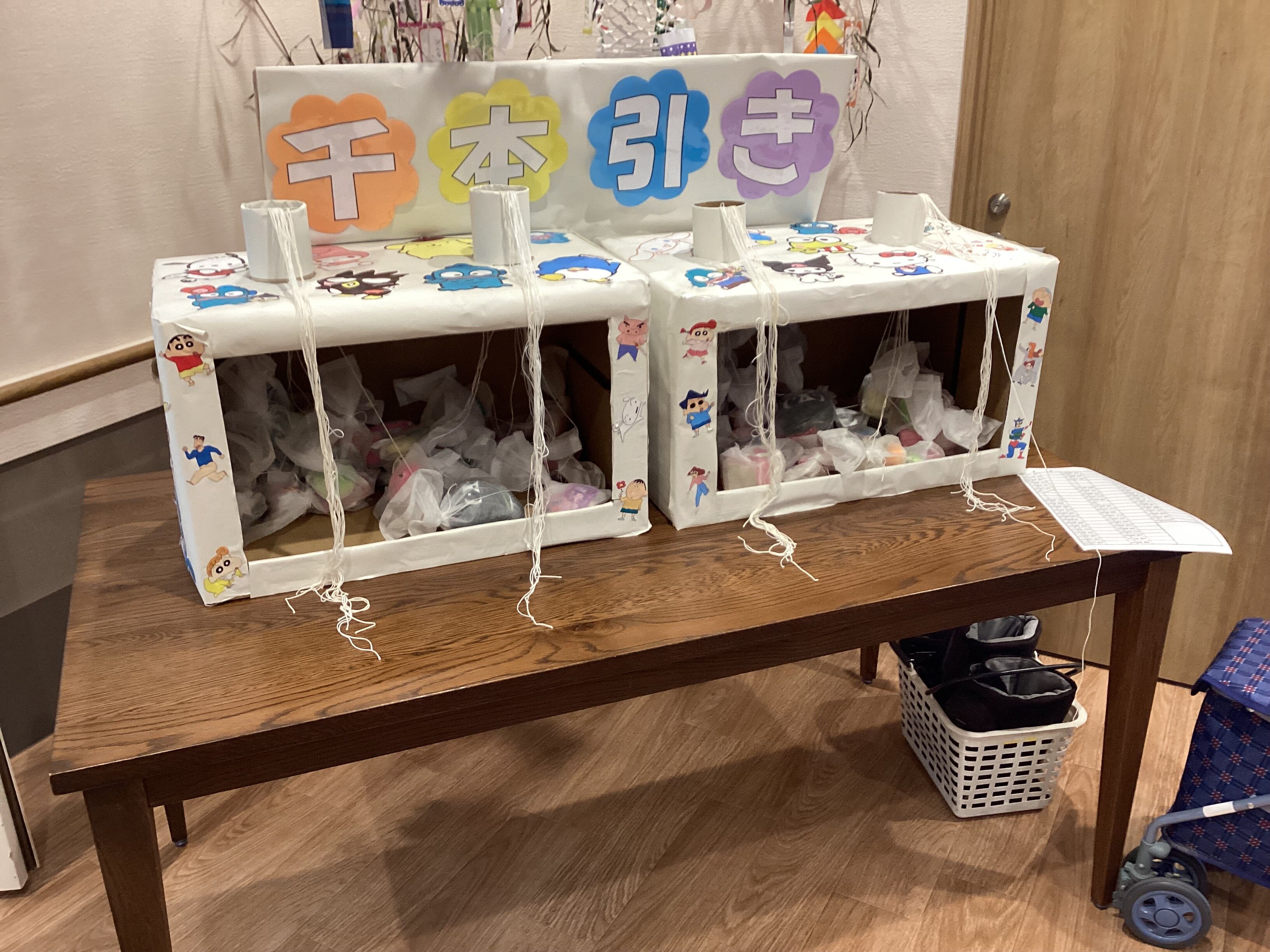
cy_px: 476
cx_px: 635
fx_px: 1137
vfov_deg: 45.4
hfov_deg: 58.4
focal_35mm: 31
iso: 160
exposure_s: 1/60
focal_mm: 3.3
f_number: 2.4
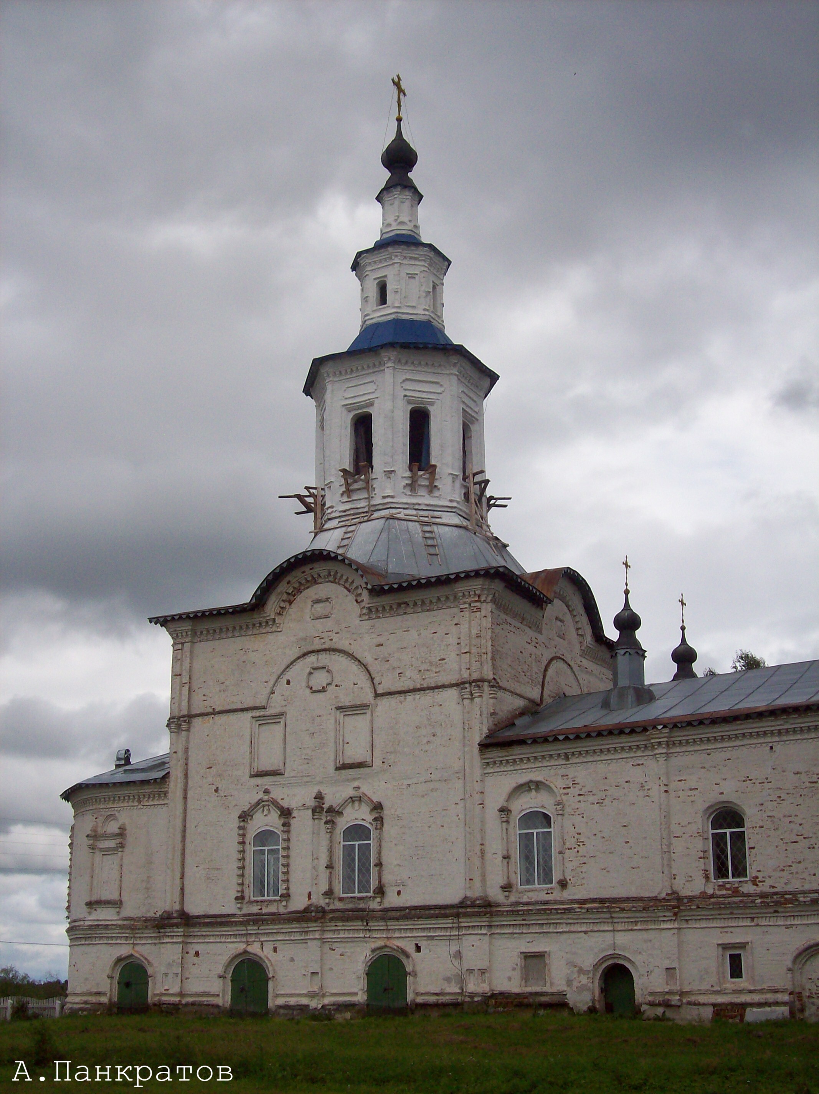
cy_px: 547
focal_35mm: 45
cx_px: 410
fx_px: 1420
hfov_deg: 32.2
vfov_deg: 42.1
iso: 80
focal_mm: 7.6
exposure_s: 1/653
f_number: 5.4
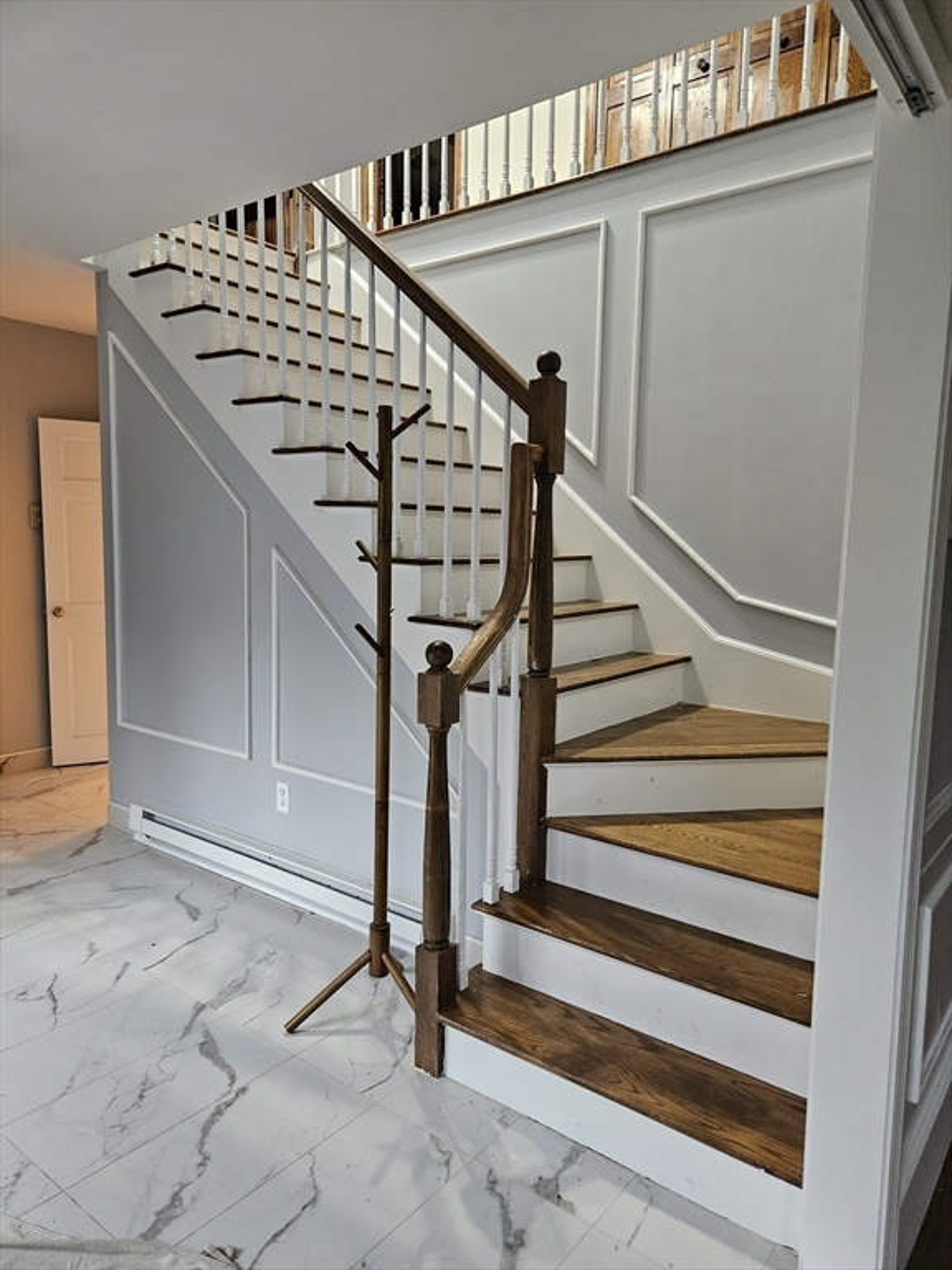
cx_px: 476
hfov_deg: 58.9
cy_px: 635
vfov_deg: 73.9
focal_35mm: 23
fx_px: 843
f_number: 1.8
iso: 800
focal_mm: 5.4
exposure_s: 1/120
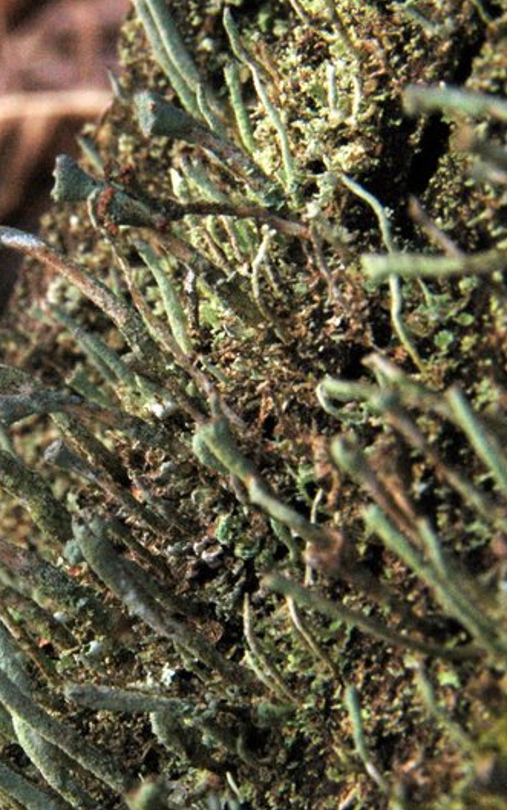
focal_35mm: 462
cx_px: 57
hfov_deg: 2.8
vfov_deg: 4.5
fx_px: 10205
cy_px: 406
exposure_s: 1/60
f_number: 38
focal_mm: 200
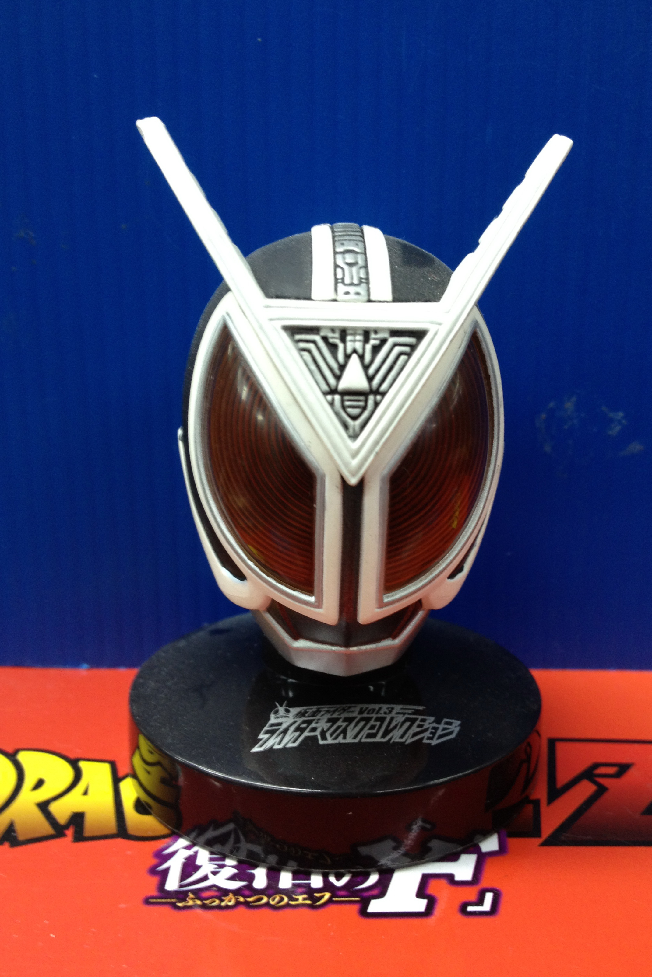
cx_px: 363
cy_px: 492
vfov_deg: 51.9
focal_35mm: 37
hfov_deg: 35.9
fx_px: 1005
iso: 100
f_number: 2.4
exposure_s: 1/20
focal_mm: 4.28
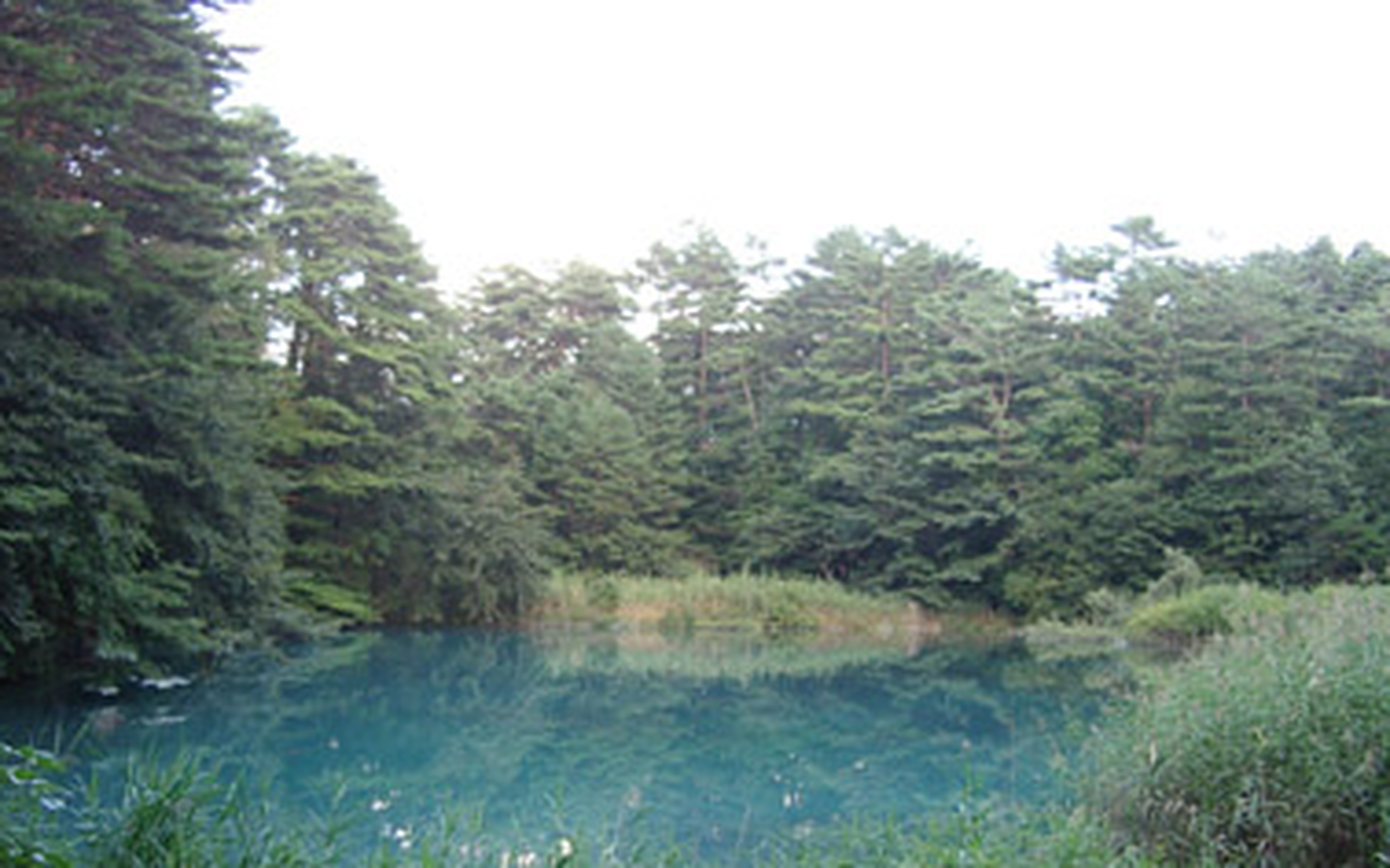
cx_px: 607
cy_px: 581
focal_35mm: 48
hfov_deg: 41.8
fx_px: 1818
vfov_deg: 26.7
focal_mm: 5.8
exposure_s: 1/60
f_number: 2.6
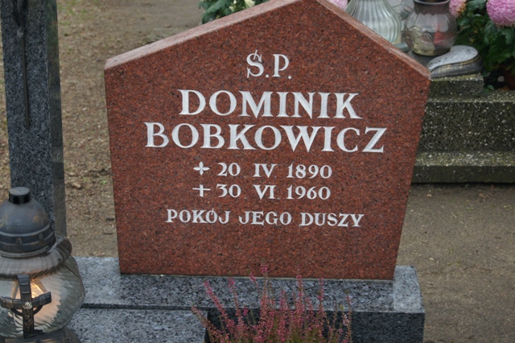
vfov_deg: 16.5
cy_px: 172
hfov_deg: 24.6
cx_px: 258
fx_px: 1180
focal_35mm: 82
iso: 500
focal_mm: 55
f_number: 5.6
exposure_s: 1/100
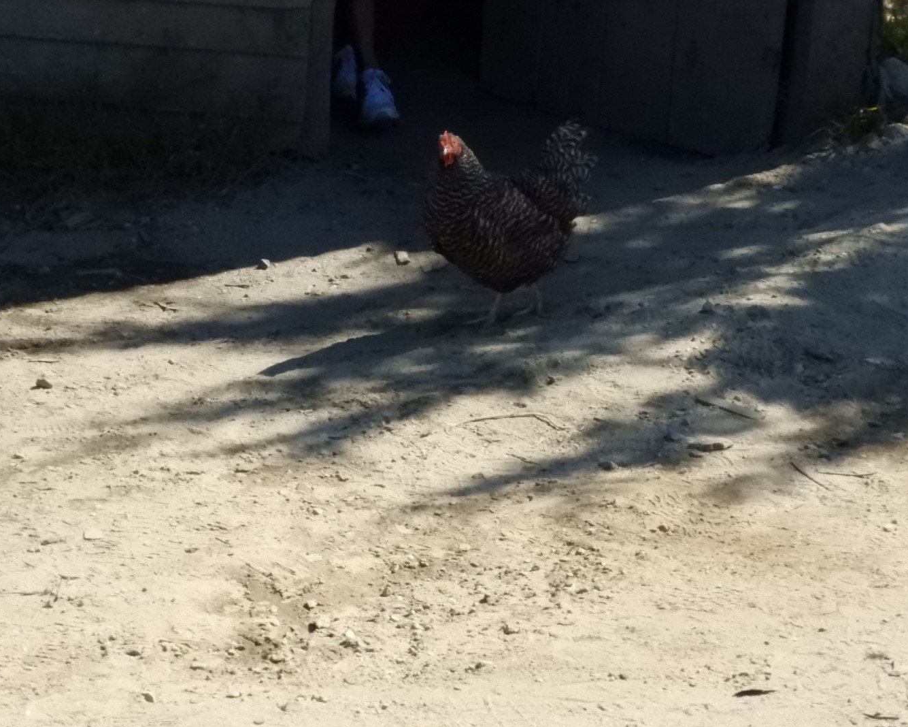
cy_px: 362
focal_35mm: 100
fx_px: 2687
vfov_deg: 15.4
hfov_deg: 19.2
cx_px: 437
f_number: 7.6
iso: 1600
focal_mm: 17
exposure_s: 1/3200
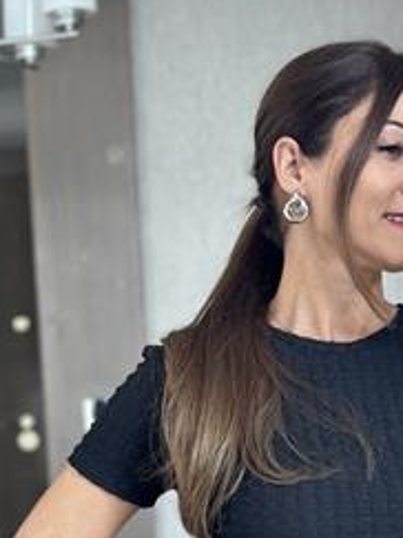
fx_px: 1554
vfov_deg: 19.2
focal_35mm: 100
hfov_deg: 14.6
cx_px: 365
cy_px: 498
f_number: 1.78
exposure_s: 1/114
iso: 125
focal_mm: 6.86
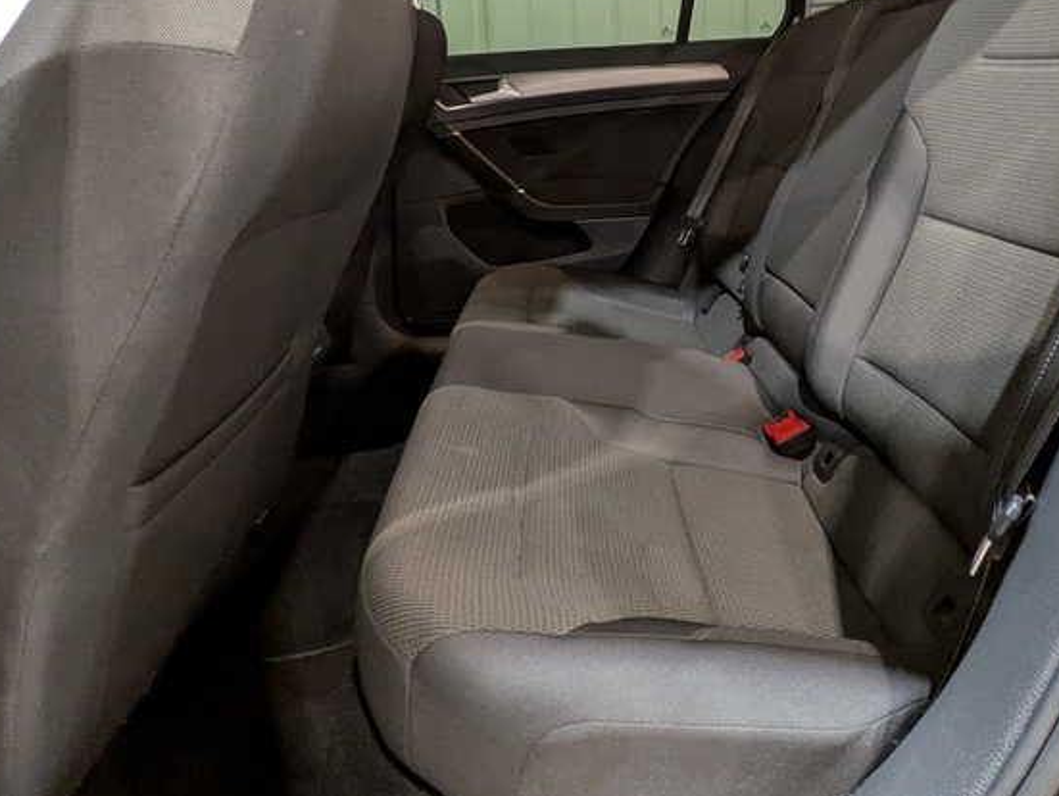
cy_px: 256
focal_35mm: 26
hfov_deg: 66.4
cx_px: 650
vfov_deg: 52.0
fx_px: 796
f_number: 2.2
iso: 134
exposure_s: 1/33.3
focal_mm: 1.83
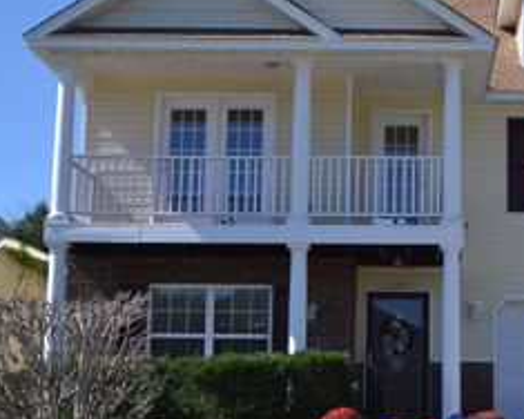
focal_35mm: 72
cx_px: 473
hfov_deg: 25.6
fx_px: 1117
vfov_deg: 21.2
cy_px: 244
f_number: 7.1
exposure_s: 1/200
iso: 100
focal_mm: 24
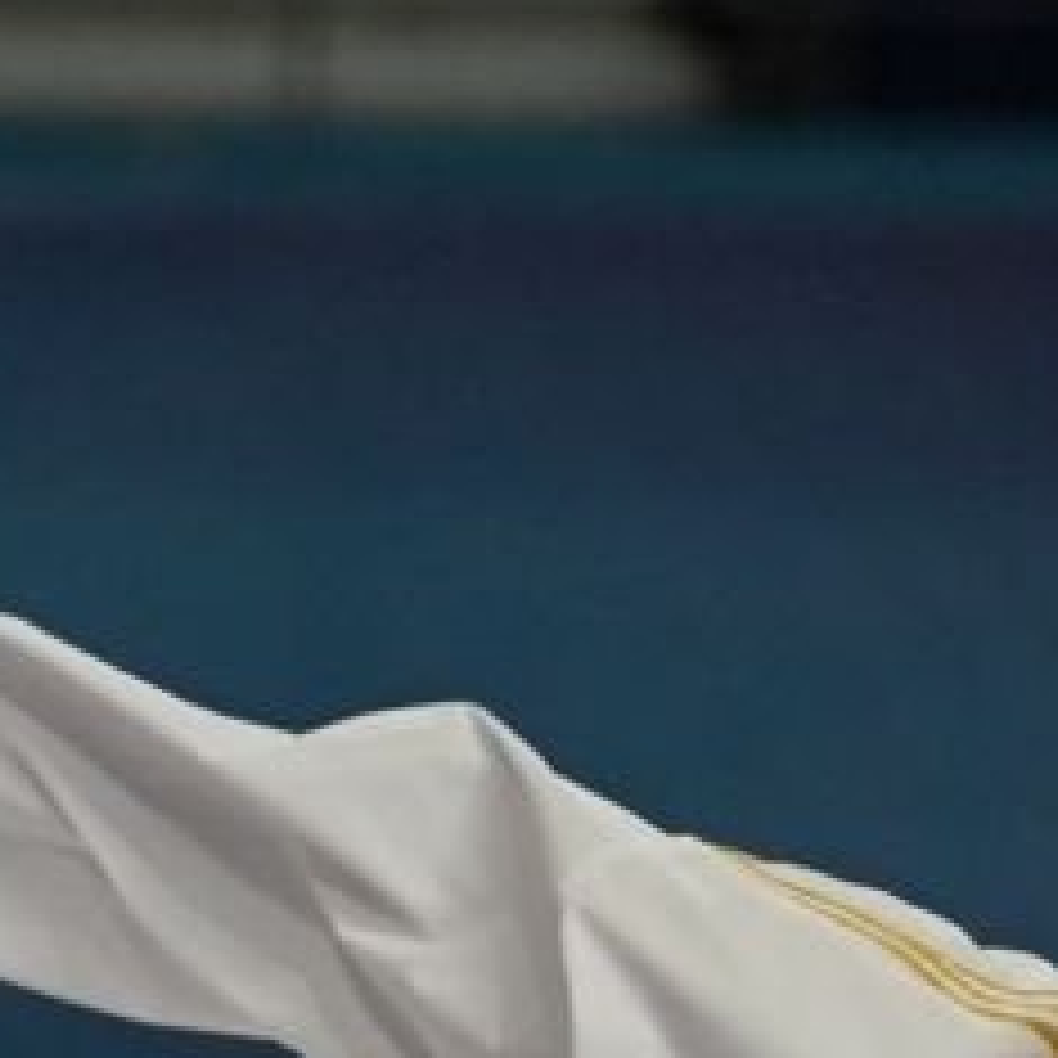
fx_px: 38763
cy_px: 1994
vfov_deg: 1.6
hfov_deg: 1.6
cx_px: -828
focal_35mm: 1121
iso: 800
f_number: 2.8
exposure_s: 1/1000
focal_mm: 115
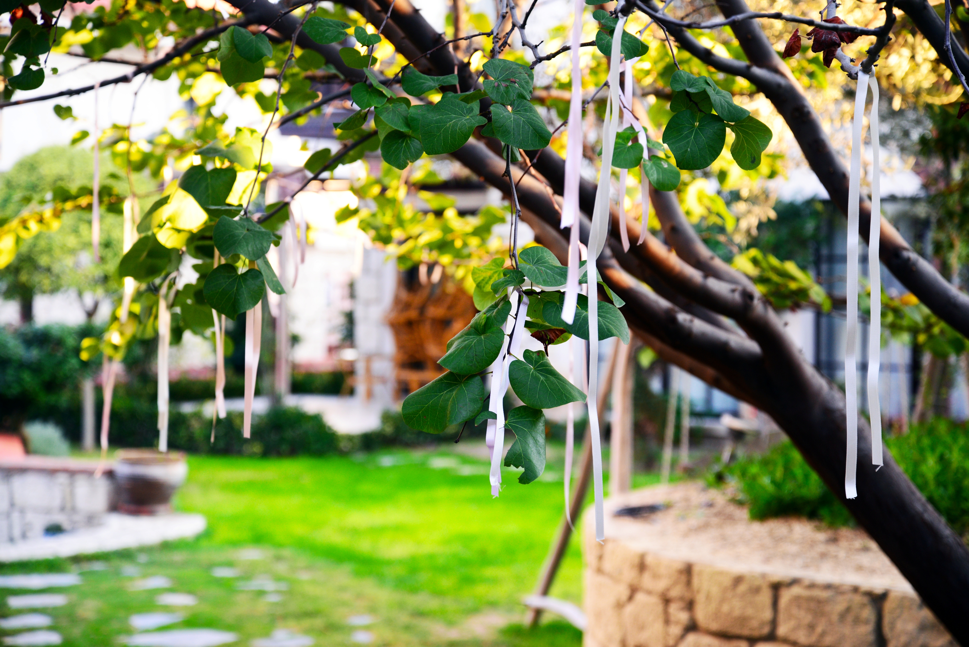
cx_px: 484
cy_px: 324
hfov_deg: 23.9
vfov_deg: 16.1
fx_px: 2289
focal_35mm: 85
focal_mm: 85
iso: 500
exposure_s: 1/100
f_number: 5
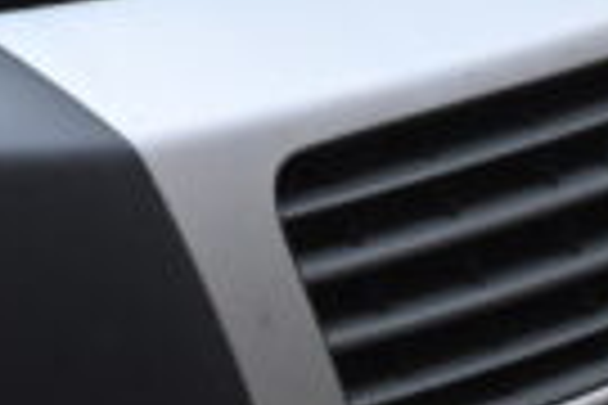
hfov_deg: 10.4
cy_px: -412
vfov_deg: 7.9
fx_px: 2820
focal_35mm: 167
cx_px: -919
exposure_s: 1/1250
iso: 1600
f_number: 7.1
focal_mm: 22
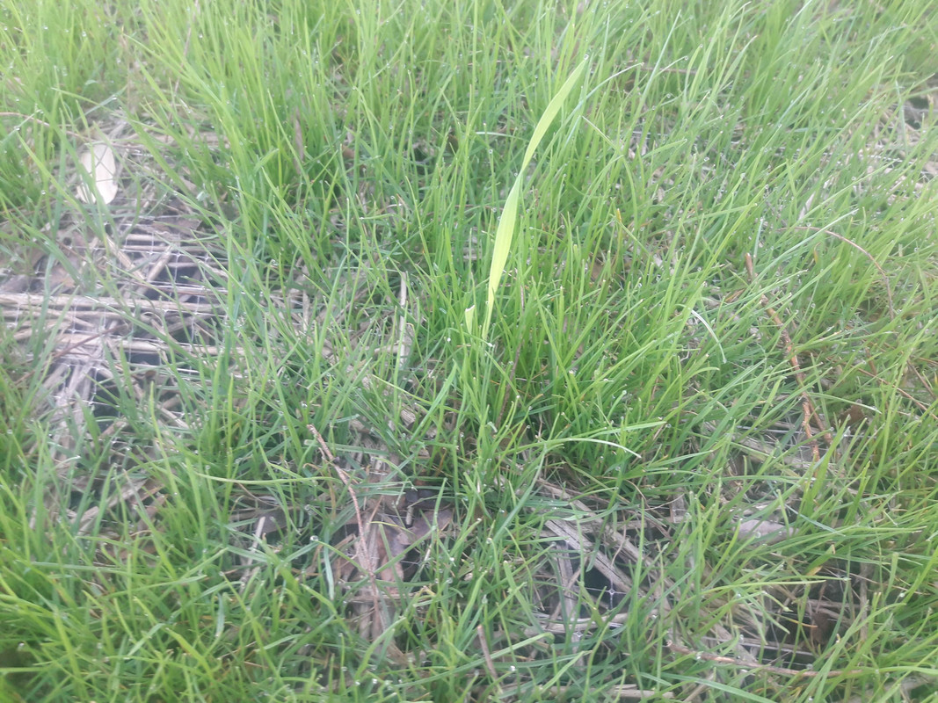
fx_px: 759
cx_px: 469
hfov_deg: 63.4
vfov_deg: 49.7
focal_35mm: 28
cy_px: 352
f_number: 1.9
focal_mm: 3.7
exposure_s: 1/30
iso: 80
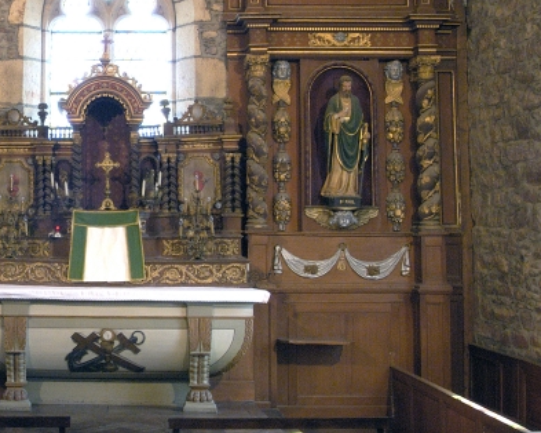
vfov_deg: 27.5
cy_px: 153
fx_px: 880
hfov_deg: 32.9
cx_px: 84
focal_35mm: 55
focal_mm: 20
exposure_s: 1/15
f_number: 10
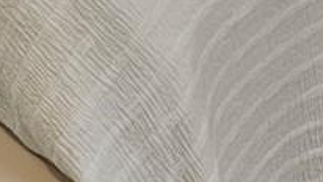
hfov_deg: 11.0
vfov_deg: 5.4
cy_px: -544
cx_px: 193
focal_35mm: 195
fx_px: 1671
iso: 160
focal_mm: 6.3
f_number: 1.7
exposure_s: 1/120
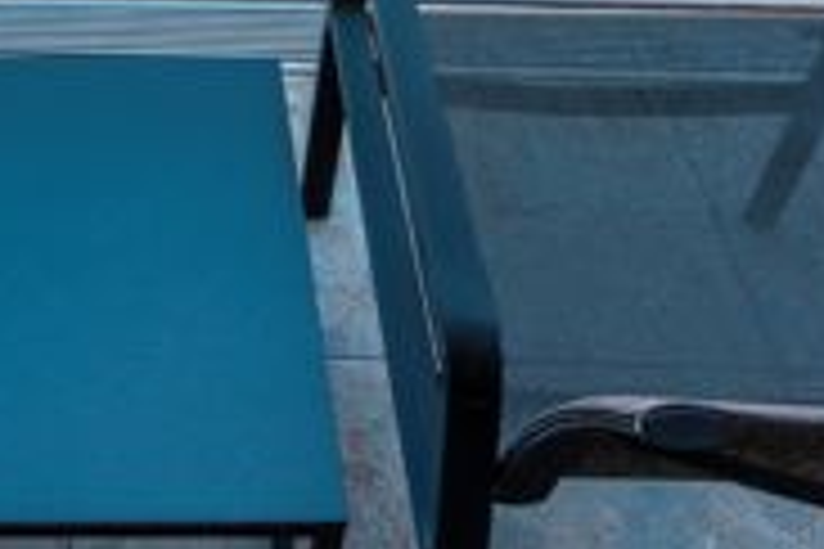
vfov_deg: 20.0
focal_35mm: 54
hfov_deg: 34.9
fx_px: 1236
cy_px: -364
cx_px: 92
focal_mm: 14
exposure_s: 1/40
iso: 50
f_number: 10
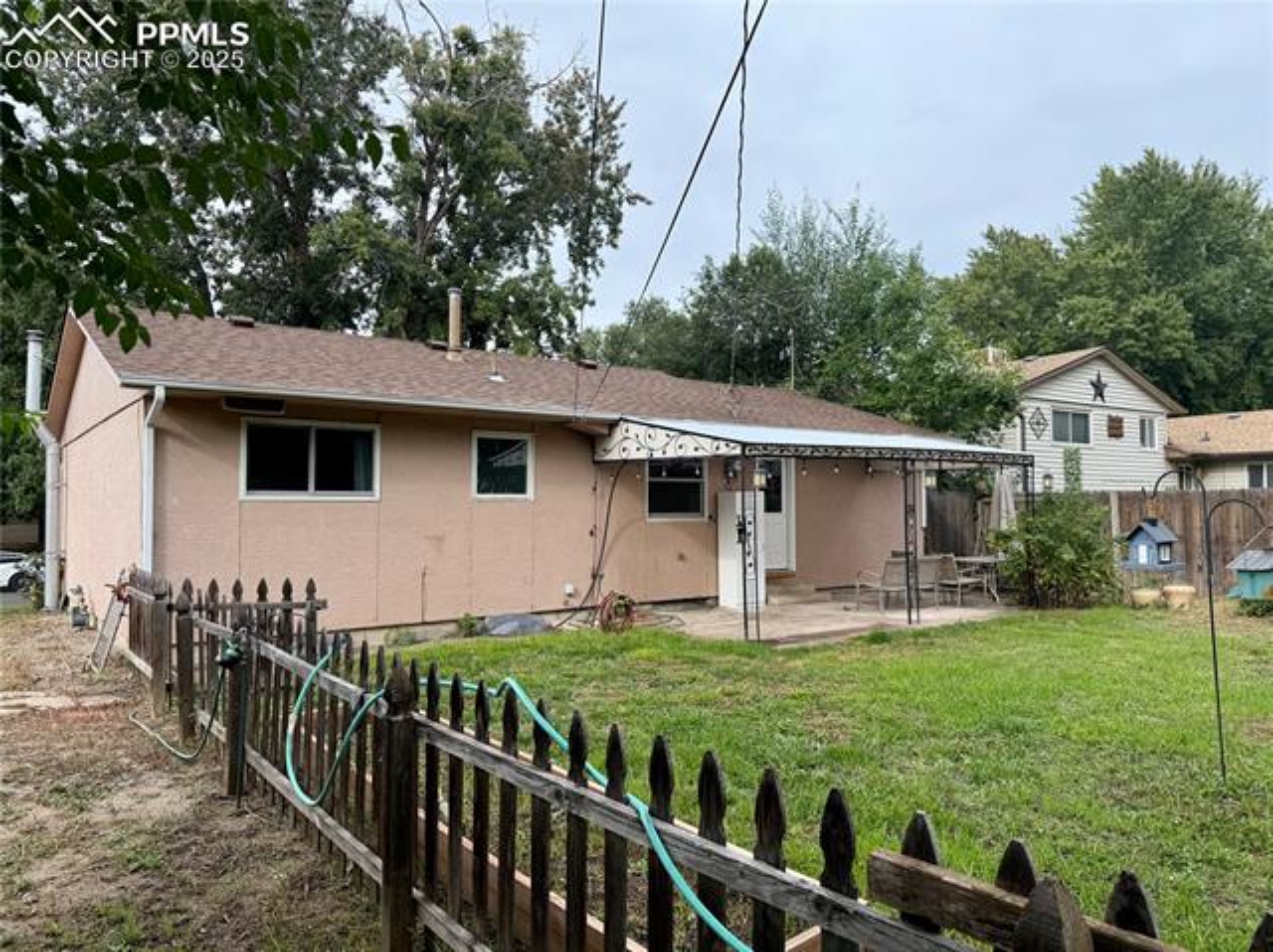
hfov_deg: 71.6
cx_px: 636
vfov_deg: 56.8
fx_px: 882
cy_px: 476
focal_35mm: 24
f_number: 1.78
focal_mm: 6.76
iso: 100
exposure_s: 1/1585
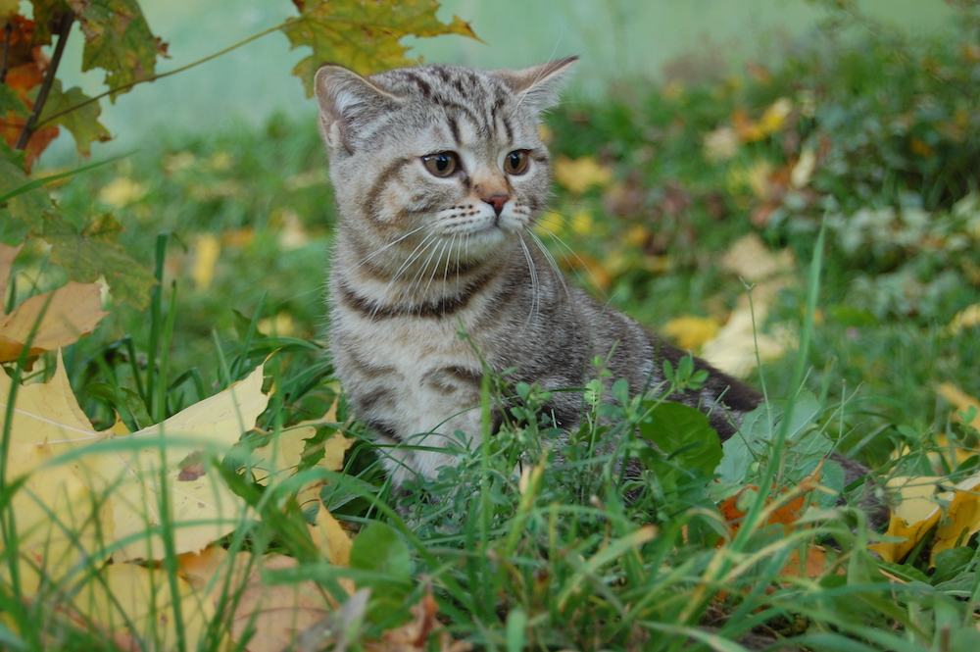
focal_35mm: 72
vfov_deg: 18.9
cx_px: 490
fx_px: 1958
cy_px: 326
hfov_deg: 28.1
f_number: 5.6
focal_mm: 48
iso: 400
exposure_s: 1/60
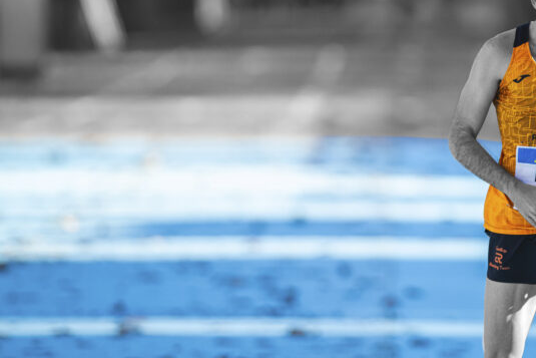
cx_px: 441
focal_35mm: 574
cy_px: 115
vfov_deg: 2.4
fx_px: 8548
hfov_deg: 3.6
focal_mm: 300
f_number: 2.8
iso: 400
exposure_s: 1/1250
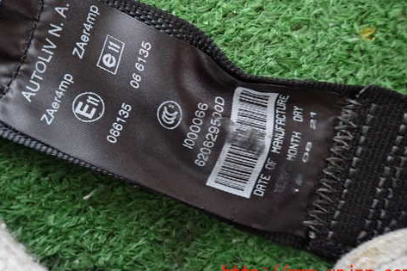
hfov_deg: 56.7
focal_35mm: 33
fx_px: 373
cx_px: 158
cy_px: 91
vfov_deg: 39.5
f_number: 2
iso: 800
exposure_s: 1/20
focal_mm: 4.5
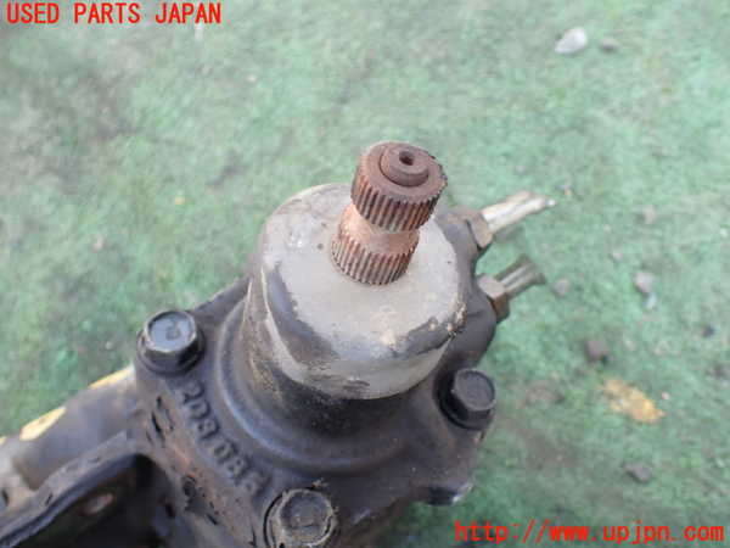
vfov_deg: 46.8
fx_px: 633
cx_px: 365
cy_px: 274
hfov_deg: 60.0
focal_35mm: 30
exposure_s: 1/125
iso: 100
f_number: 2.3
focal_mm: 5.4
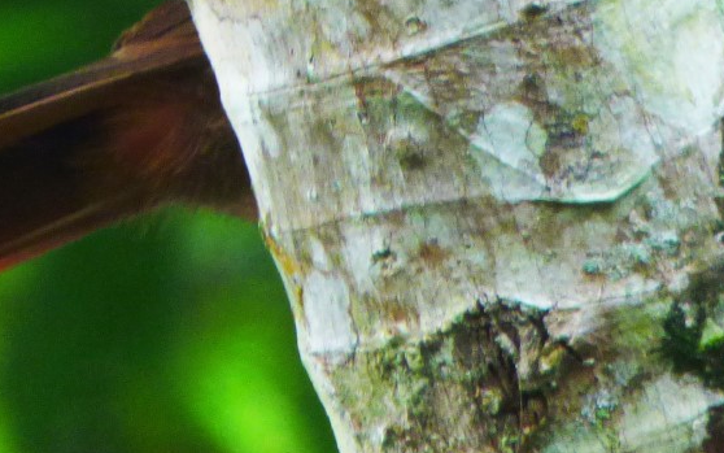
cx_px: 760
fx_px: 61831
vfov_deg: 0.4
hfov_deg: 0.7
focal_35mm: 3133
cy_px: 57
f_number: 5.6
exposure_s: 1/200
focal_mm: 186.42
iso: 800
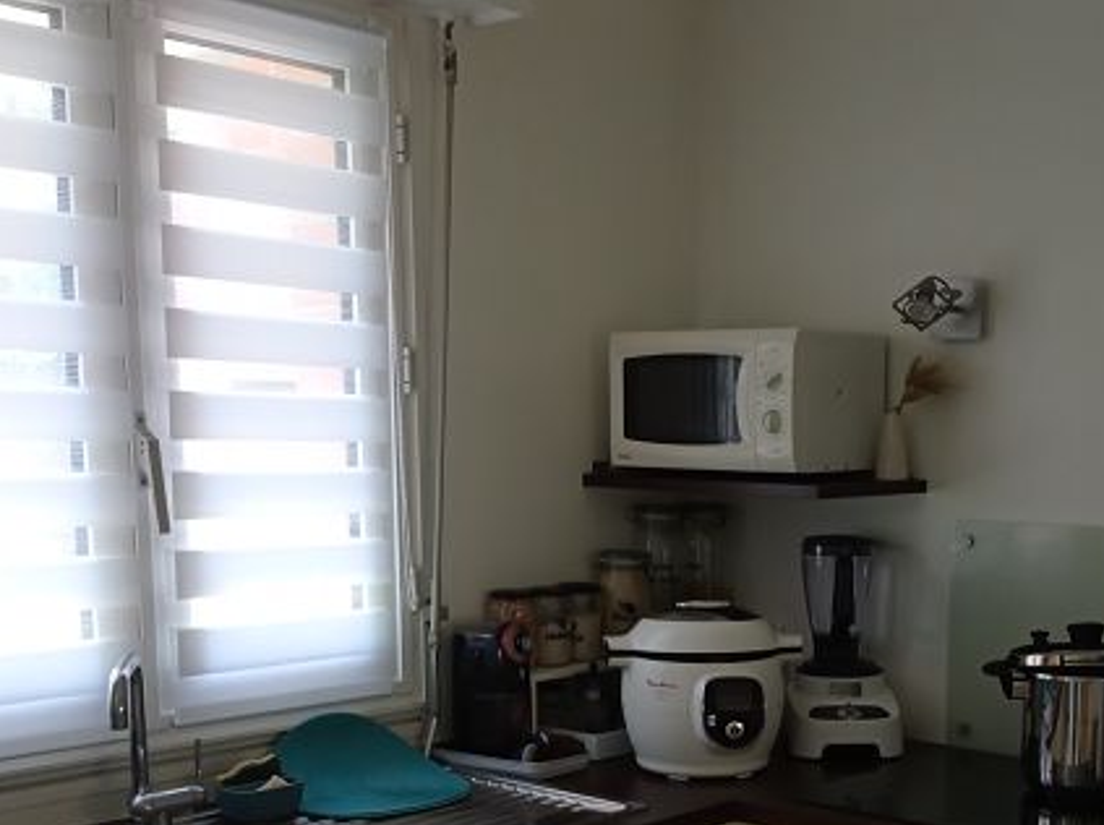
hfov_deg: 35.7
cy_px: 653
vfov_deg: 27.0
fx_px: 1688
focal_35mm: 53
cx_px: 767
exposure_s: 1/50
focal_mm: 4.74
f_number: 1.79
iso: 140
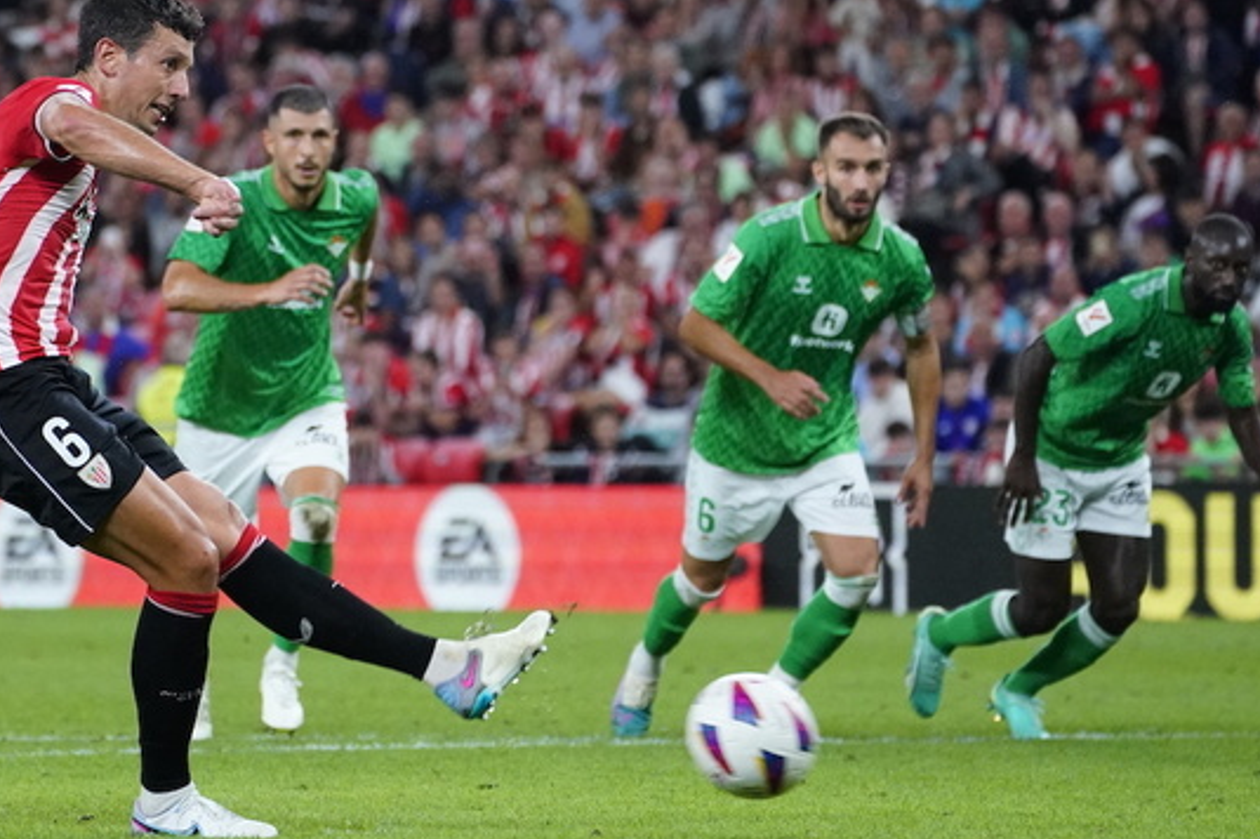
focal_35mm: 311
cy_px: 358
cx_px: 433
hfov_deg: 6.6
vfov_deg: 4.4
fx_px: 10878
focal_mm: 229
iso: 8000
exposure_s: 1/1000
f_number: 5.6
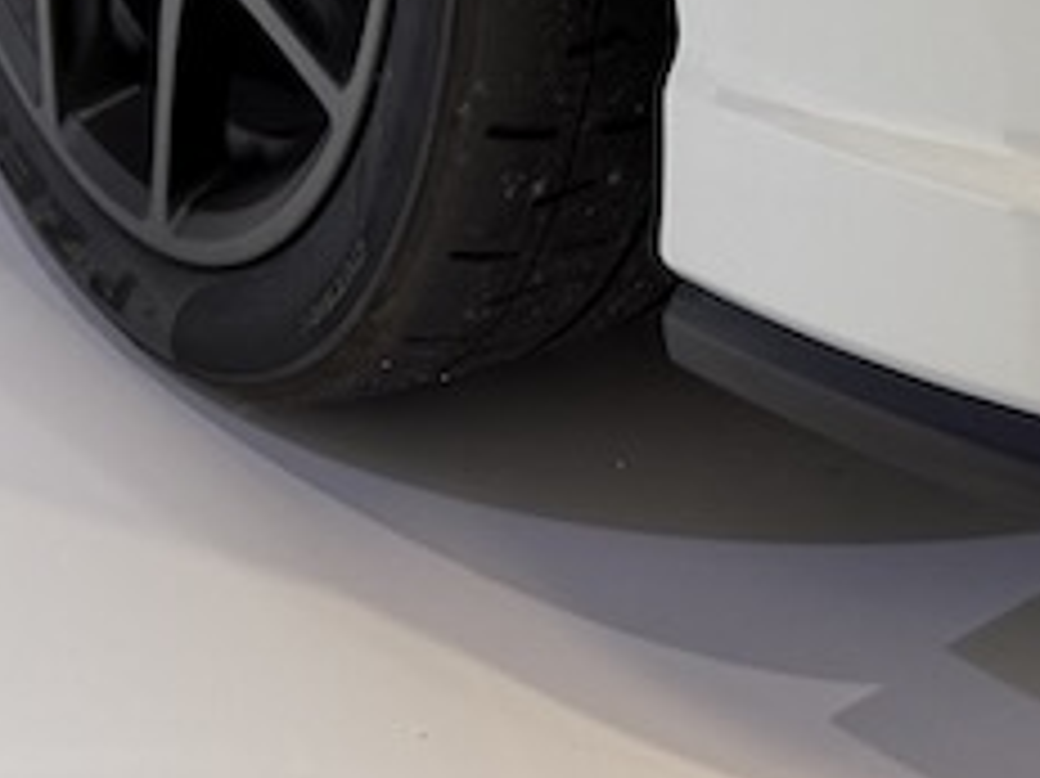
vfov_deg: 10.2
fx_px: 3994
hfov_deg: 14.4
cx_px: 1184
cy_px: -863
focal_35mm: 133
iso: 50
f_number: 1.78
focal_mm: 6.76
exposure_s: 1/100
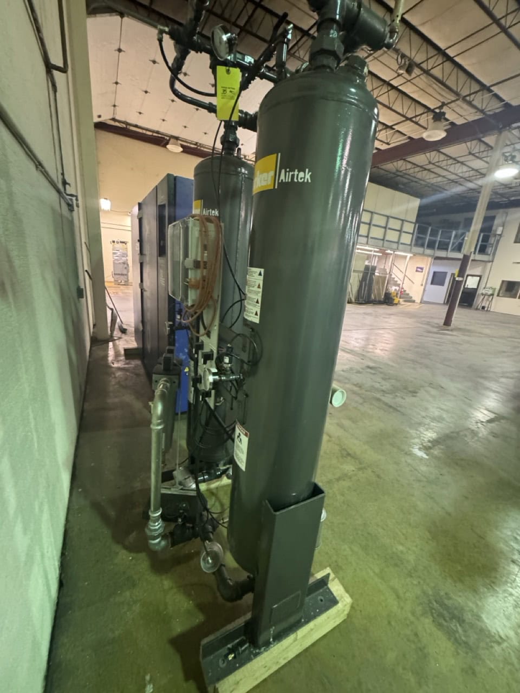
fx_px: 280
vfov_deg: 102.1
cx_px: 260
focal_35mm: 14
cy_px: 346
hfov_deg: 85.7
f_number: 2.2
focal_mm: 2.2
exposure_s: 1/40
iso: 1250
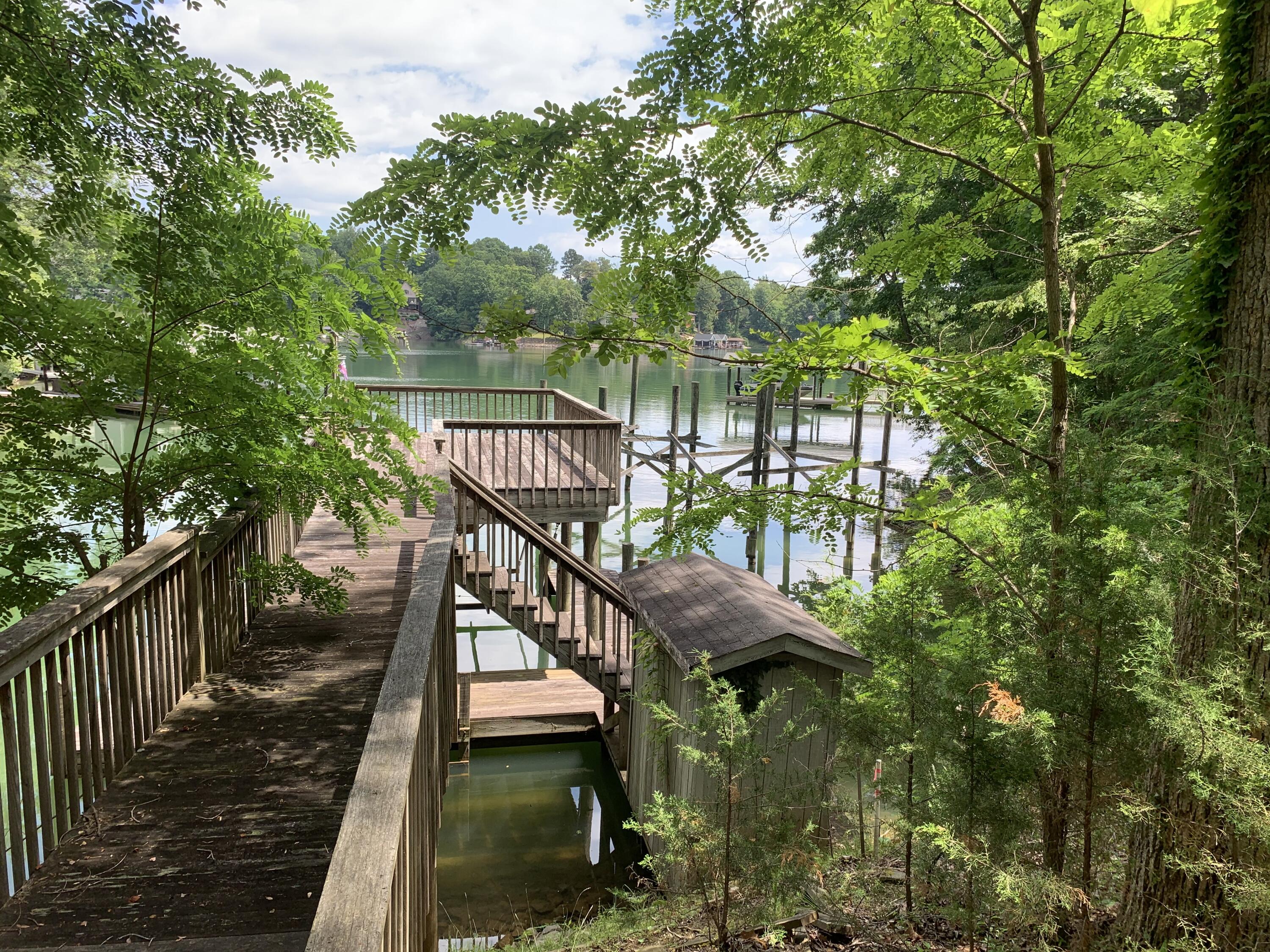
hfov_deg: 67.3
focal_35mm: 26
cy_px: 476
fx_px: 954
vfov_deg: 53.1
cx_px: 635
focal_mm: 4.25
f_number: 1.8
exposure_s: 1/564
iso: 25
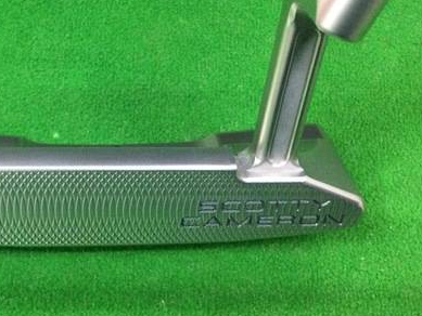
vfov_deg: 28.5
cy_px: 122
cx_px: 107
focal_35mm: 51
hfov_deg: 36.6
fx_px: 622
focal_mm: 3.3
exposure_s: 1/30
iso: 200
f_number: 2.4
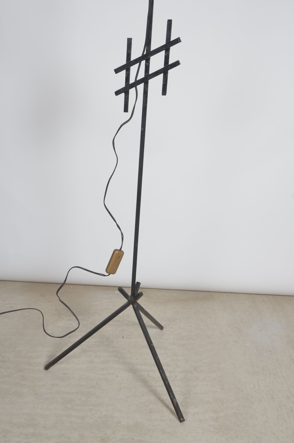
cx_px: 147
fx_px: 443
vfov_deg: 53.2
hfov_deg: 36.7
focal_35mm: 36
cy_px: 222
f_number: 11
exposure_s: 1/125
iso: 100
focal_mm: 24
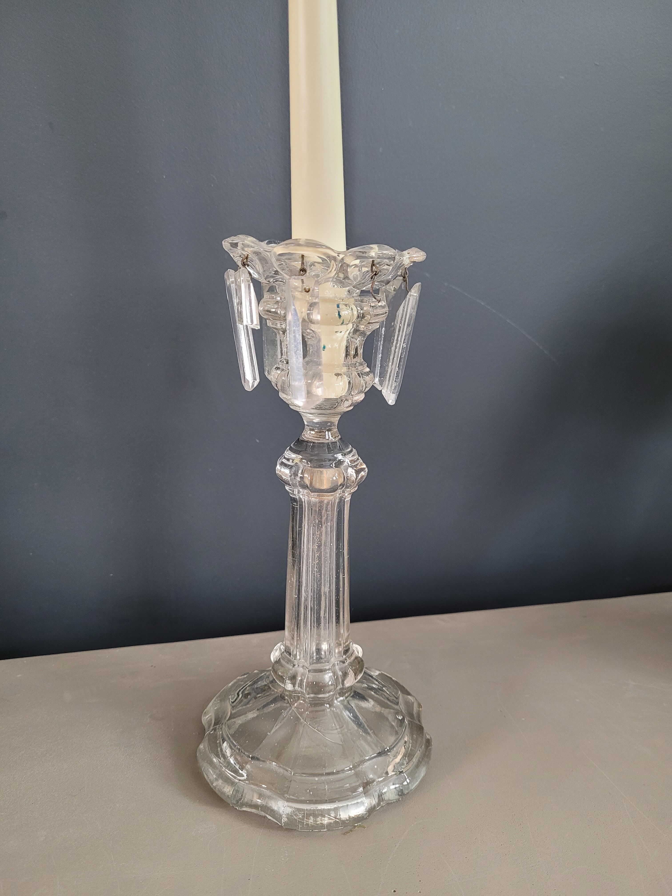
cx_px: 336
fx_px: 673
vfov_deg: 67.3
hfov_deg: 53.1
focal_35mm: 26
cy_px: 448
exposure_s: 1/50
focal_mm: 5.4
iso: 320
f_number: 1.8
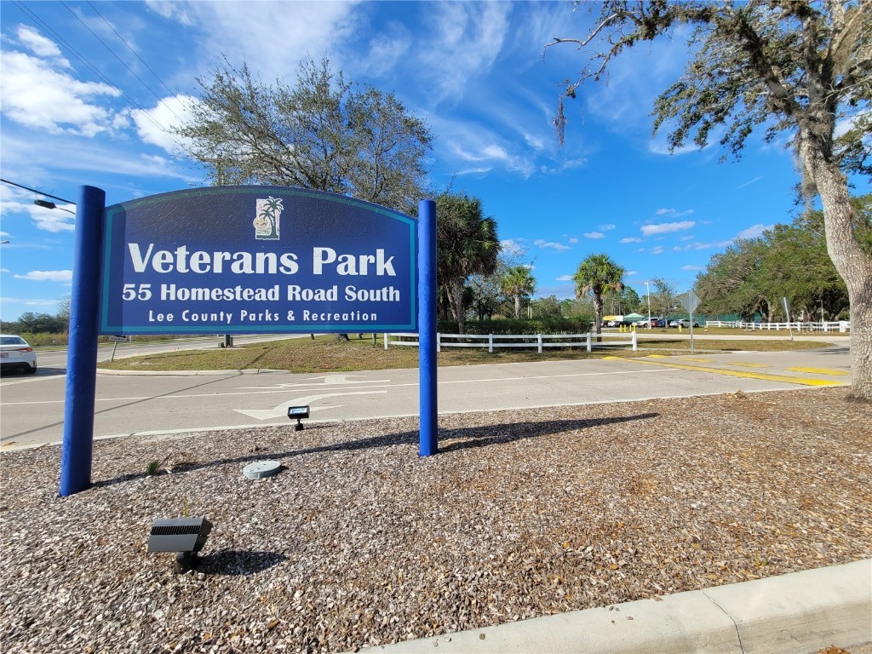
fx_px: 327
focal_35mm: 13
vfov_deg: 89.9
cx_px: 436
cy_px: 327
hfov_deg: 106.2
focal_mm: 2.2
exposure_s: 1/1677
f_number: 2.2
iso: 50
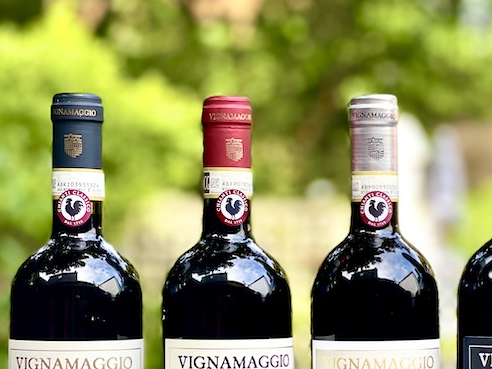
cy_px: 325
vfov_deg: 11.3
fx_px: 1848
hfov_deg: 15.0
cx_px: 455
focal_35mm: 130
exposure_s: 1/121
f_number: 2.2
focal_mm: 7.5
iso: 50
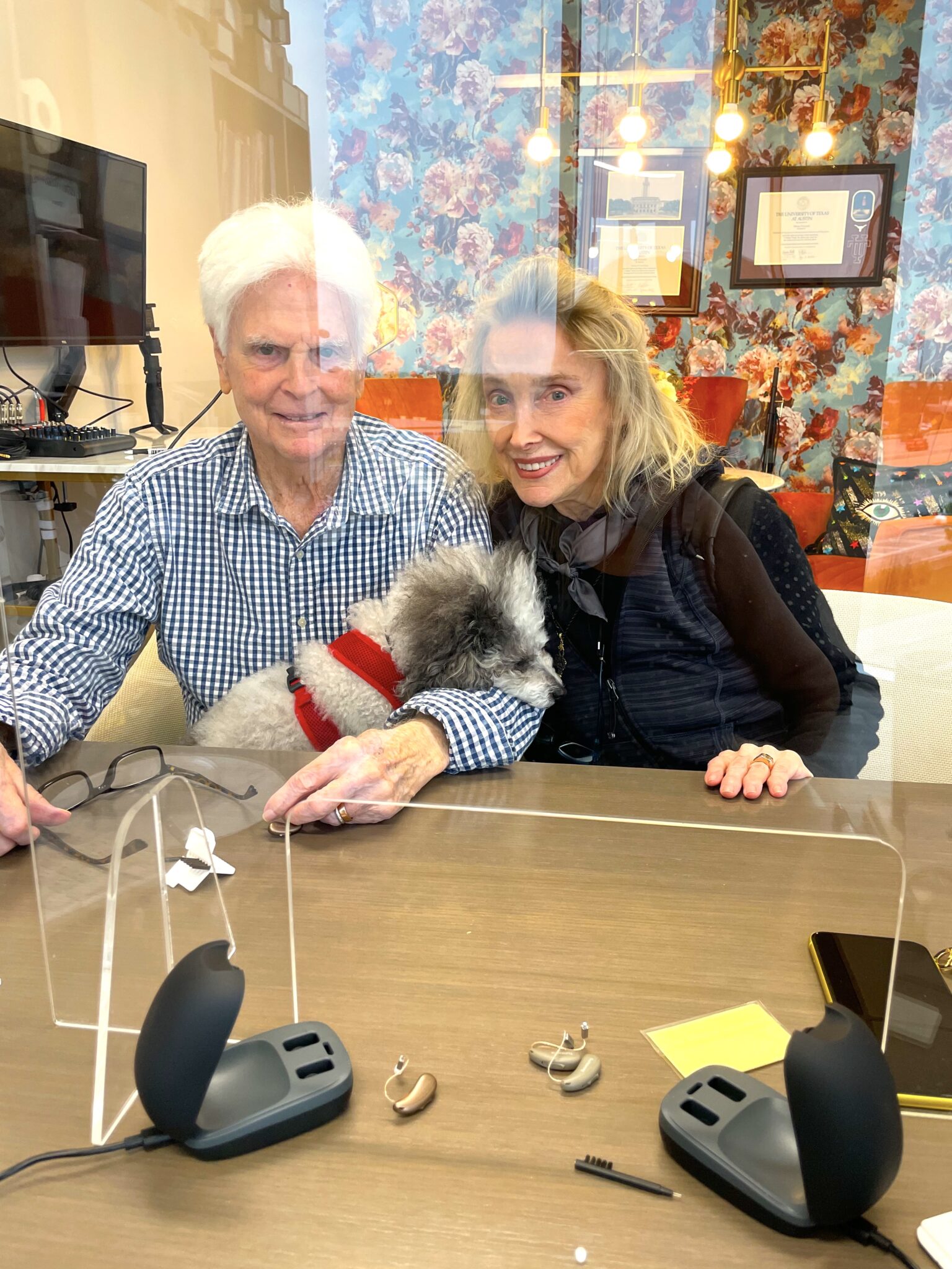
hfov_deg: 53.1
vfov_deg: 67.3
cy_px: 634
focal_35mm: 26
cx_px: 476
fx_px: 953
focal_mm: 4.2
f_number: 1.6
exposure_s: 1/120
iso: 125
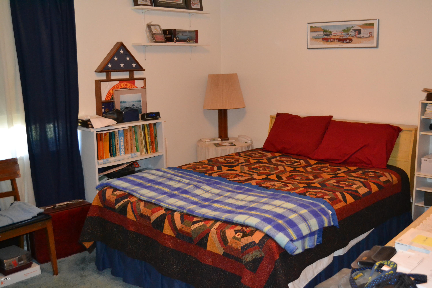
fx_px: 468
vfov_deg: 34.2
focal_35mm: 39
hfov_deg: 49.6
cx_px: 216
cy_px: 144
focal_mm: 26
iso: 3200
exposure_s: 1/60
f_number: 4.2
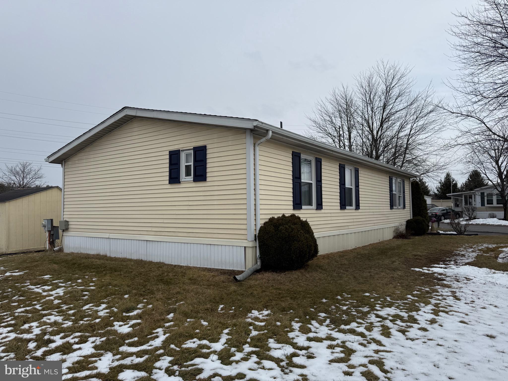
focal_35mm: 24
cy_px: 190
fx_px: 352
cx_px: 254
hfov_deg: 71.6
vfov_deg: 56.8
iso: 80
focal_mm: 6.76
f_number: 1.78
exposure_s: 1/6173
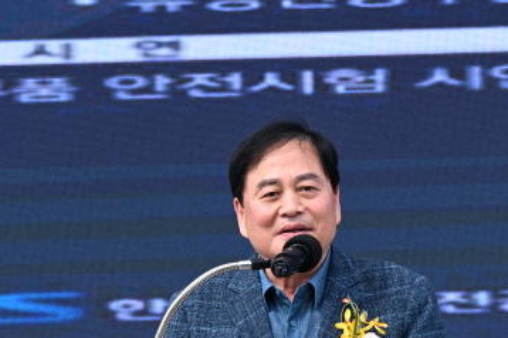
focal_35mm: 671
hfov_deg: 3.1
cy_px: 241
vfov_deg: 2.0
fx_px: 9460
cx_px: 316
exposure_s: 1/250
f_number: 20
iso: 1250
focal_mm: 400
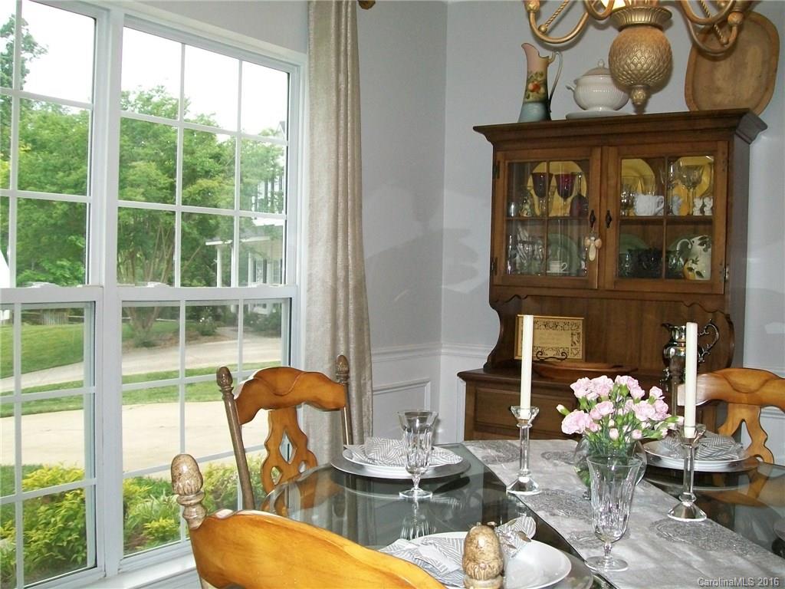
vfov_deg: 39.7
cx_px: 392
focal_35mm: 36
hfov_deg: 51.4
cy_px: 294
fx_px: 816
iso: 160
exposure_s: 1/125
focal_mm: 6
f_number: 2.7
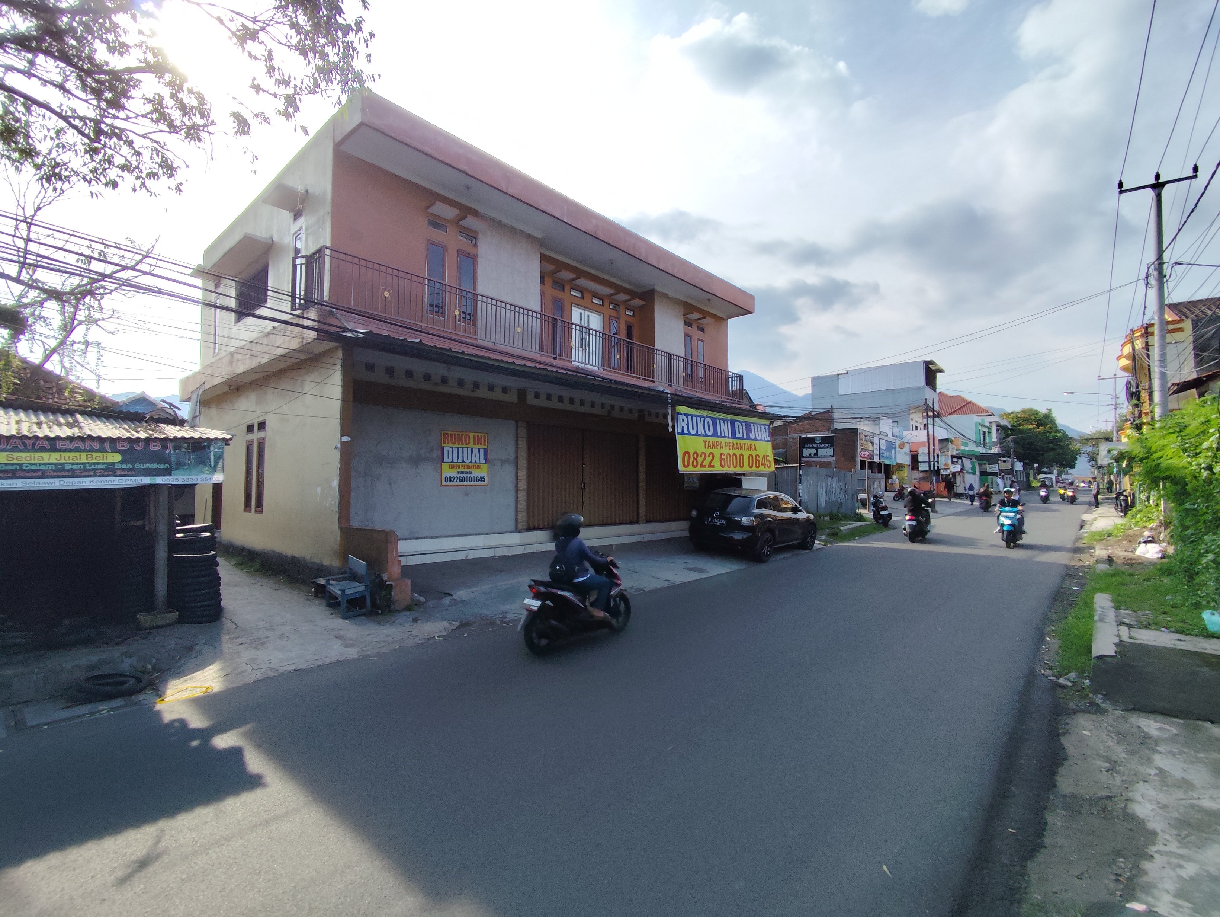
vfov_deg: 78.2
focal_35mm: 16
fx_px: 564
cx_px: 610
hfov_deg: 94.5
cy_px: 458
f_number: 2.2
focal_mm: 1.65
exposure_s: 1/1530
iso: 50
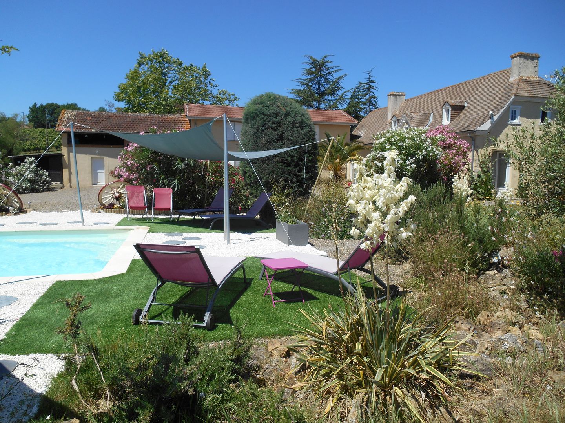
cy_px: 212
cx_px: 282
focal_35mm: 26
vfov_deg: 53.1
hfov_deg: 67.3
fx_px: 424
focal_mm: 4.7
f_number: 3.4
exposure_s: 1/1000
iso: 80
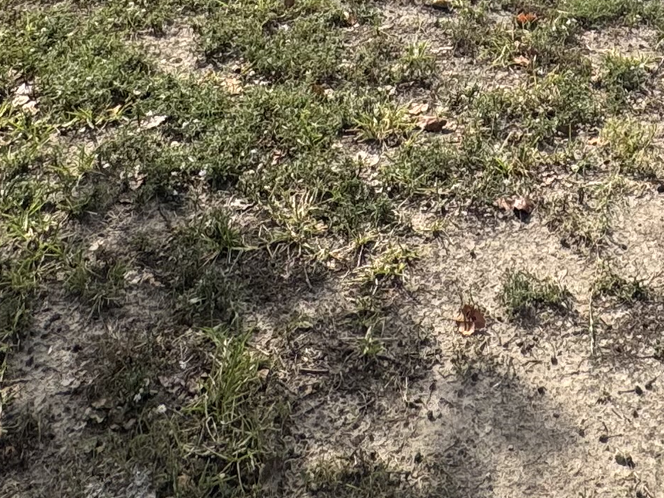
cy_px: -479
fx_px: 1151
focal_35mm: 60
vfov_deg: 17.7
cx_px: 566
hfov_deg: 31.1
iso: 50
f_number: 2.2
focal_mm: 2.22
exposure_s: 1/636
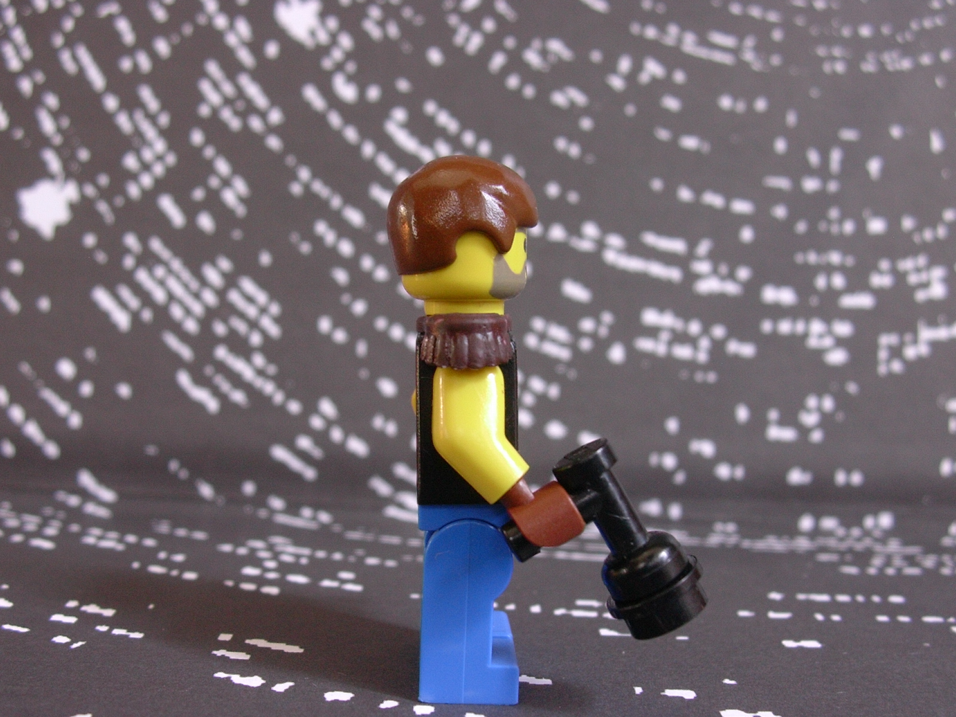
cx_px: 478
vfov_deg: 32.2
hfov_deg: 42.1
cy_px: 358
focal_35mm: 45
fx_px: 1243
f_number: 2.9
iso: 70
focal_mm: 6.7
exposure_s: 1/8.4
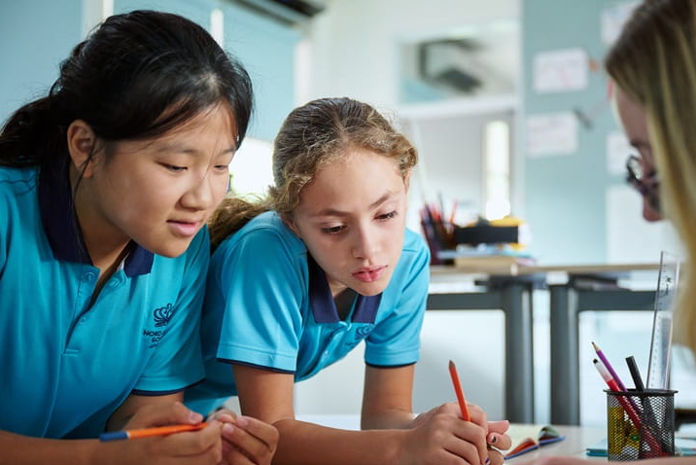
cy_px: 245
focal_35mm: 55
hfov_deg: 36.2
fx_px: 1064
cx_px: 365
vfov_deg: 24.6
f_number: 2.8
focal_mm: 49
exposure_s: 1/200
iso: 1000
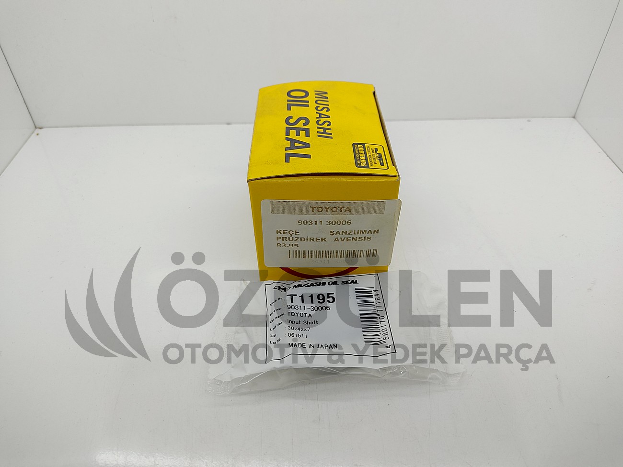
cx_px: 312
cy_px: 234
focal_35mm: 26
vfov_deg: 53.1
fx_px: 468
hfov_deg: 67.3
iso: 100
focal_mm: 4.74
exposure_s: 1/145
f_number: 1.79
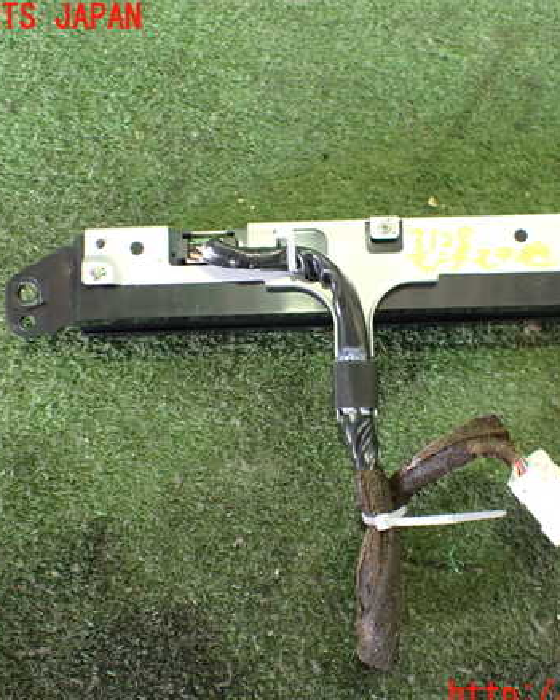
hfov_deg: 37.2
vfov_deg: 45.8
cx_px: 330
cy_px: 357
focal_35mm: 40
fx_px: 829
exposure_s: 1/50
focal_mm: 5.4
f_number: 2.3
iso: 800
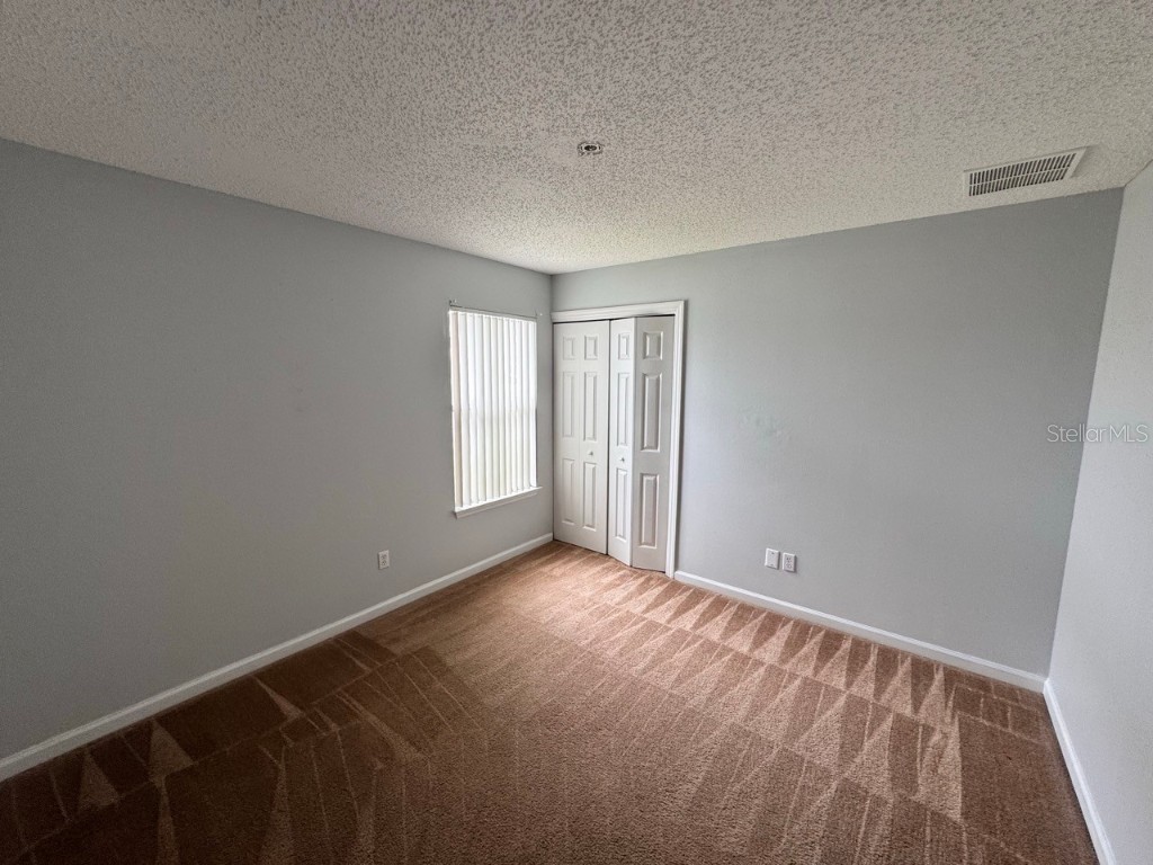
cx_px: 576
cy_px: 432
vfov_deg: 85.7
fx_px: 466
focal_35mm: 14
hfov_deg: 102.1
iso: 80
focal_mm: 2.22
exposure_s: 1/120
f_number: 2.2
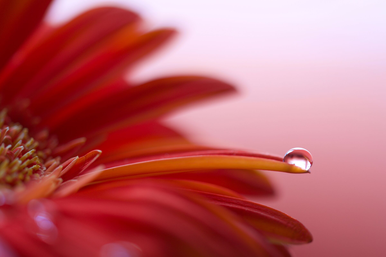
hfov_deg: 13.0
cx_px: 193
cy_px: 128
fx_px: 1689
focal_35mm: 158
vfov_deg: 8.7
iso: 160
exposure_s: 1/5
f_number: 4
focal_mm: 105
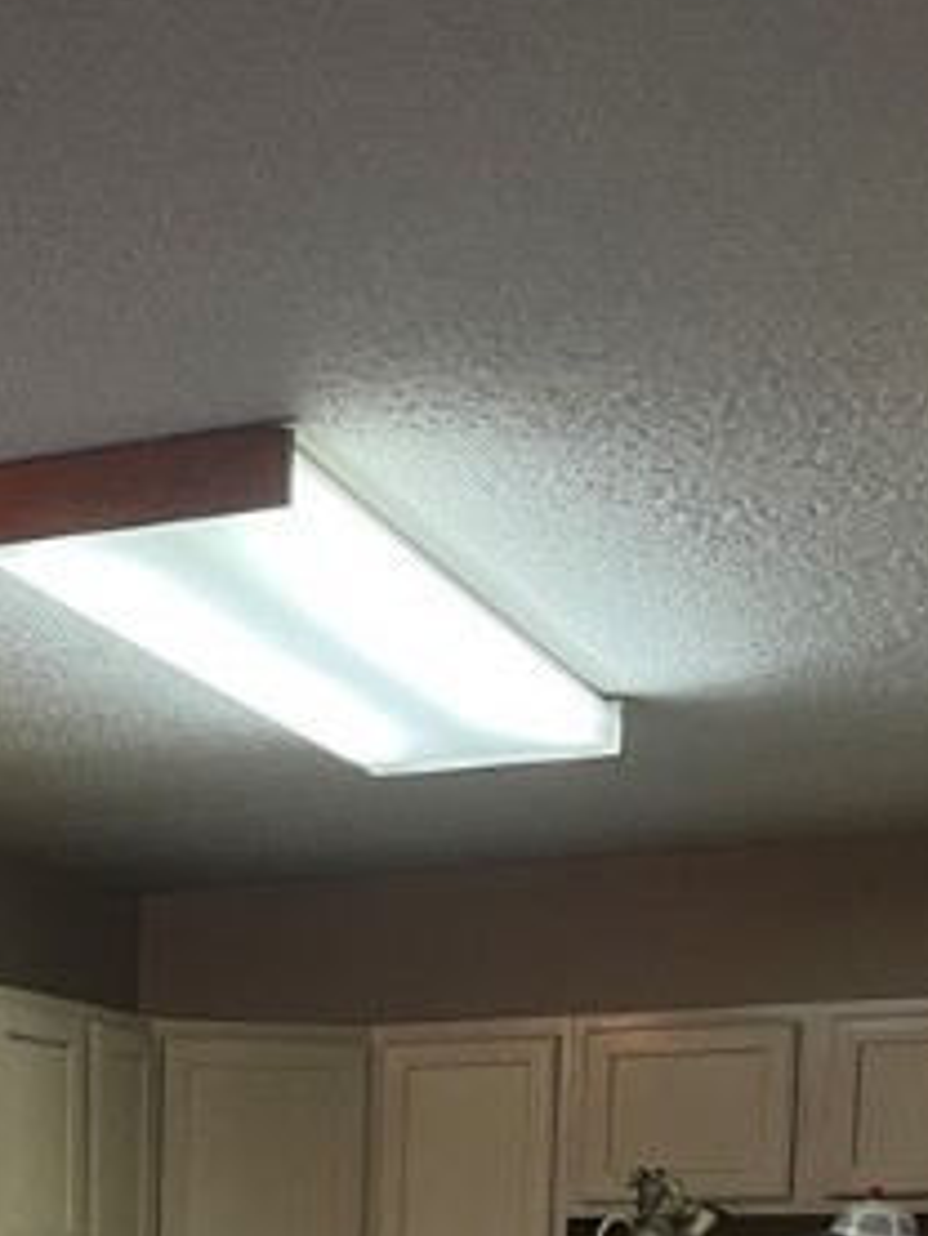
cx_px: -40
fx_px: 2572
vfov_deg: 24.0
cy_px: 1571
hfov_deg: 19.7
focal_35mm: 72
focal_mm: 4.2
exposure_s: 1/60
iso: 125
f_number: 1.6
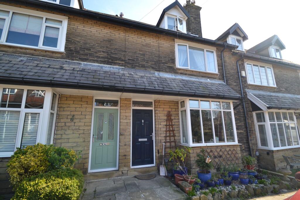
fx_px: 125
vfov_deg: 77.3
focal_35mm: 15
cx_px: 150
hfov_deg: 100.4
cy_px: 100
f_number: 5.6
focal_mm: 10
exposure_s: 1/125
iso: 140
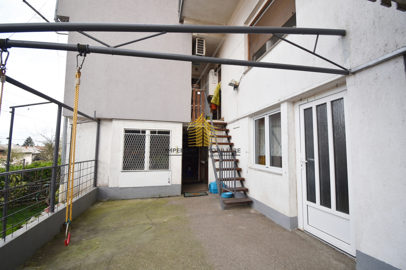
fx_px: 169
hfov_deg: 100.4
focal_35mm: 15
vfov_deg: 77.3
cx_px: 203
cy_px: 135
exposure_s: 1/250
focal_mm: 10
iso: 100
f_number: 4.5
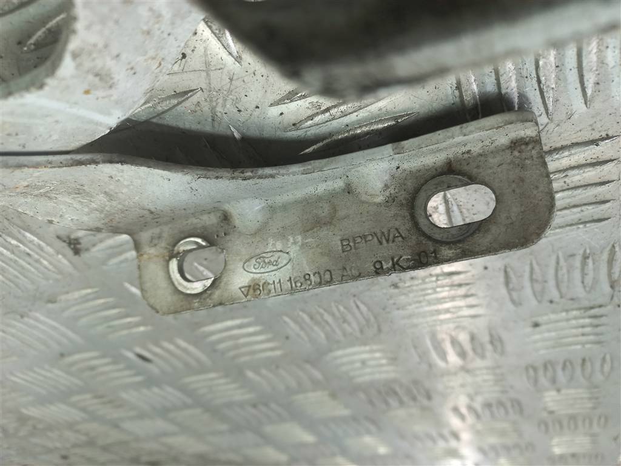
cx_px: 310
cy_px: 233
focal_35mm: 25
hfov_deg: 69.4
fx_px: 448
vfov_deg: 54.9
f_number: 1.8
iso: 80
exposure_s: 1/50
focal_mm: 4.6
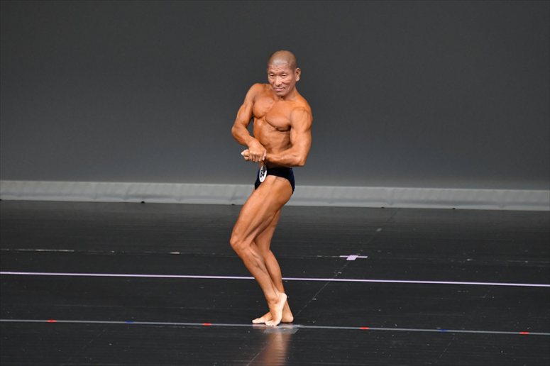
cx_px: 275
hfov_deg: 6.0
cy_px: 183
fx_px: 5268
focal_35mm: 345
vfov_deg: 4.0
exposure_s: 1/400
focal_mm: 230
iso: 4000
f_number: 5.6
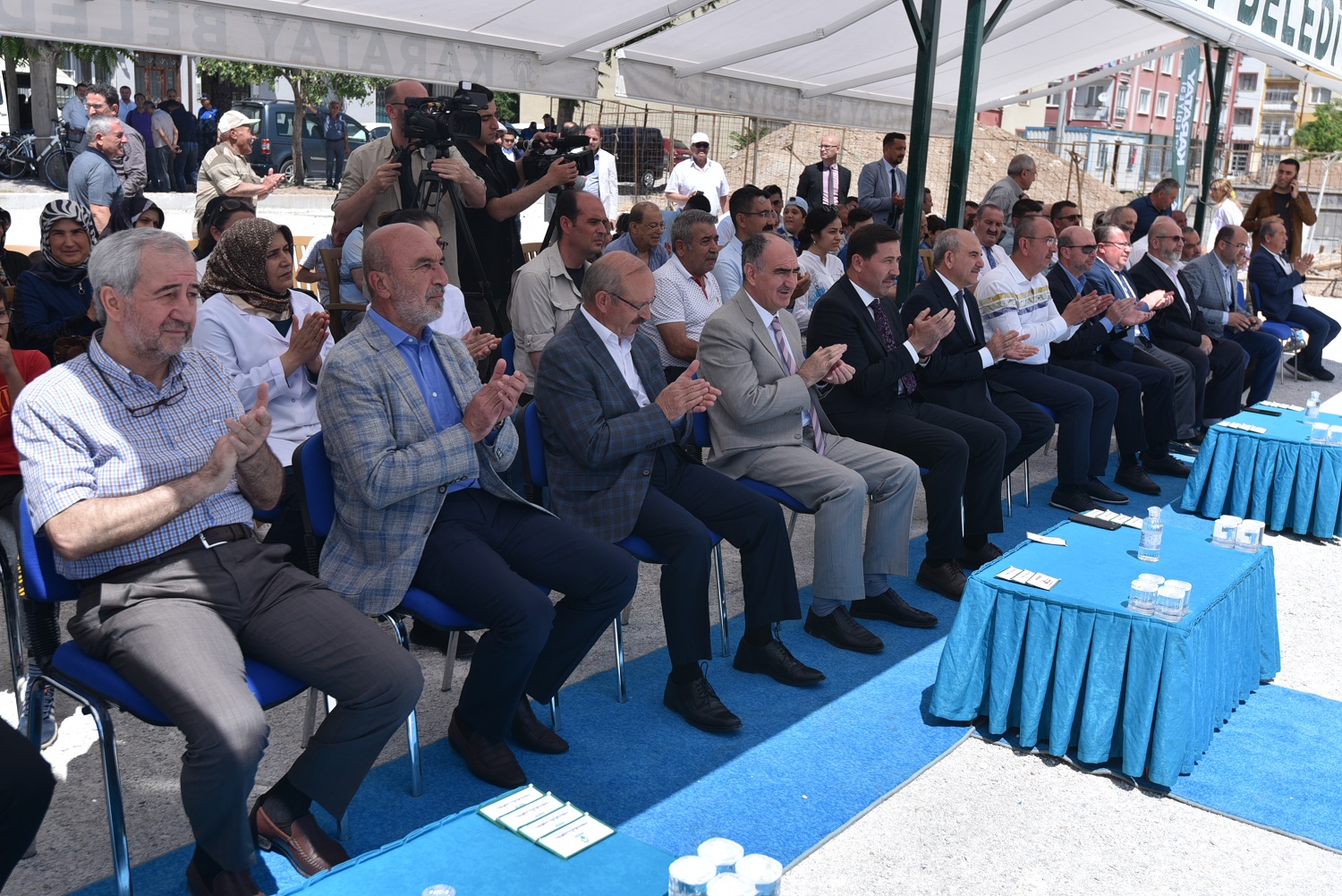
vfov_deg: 37.9
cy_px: 448
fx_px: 1305
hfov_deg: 54.4
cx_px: 671
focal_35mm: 35
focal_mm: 35
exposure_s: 1/320
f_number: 6.3
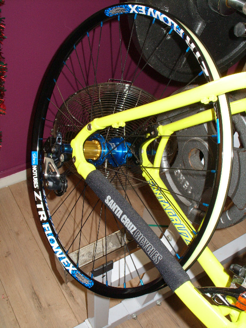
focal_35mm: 38
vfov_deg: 49.0
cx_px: 123
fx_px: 360
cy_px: 164
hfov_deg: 37.7
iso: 300
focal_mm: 7.8
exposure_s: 1/30
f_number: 7.4
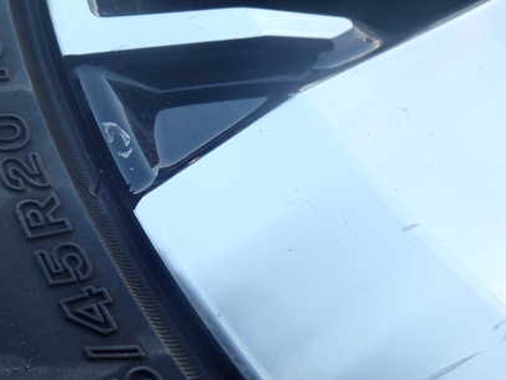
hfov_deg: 42.0
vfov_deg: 32.9
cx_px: 145
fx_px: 643
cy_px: 189
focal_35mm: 44
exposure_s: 1/200
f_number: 3.2
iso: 160
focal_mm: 5.4
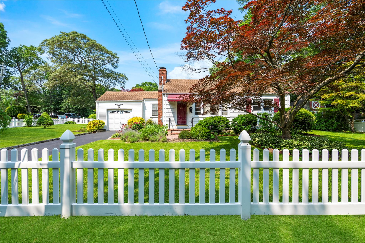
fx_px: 162
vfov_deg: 73.7
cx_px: 182
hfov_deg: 96.7
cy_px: 122
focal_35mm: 16
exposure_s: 1/200
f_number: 5.6
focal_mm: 16
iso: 80
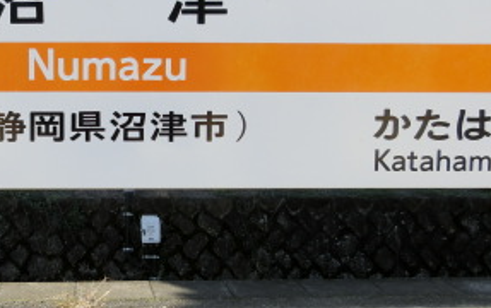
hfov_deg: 33.7
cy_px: 171
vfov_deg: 22.0
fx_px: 790
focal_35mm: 59
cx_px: 113
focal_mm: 4.5
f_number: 3.5
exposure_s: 1/320
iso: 80
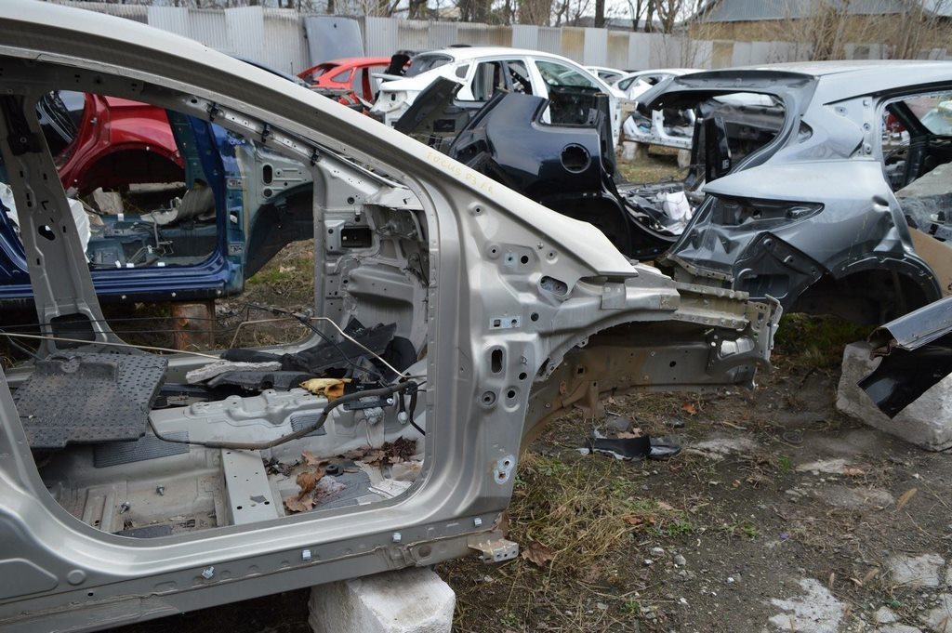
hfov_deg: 67.4
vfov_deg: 47.9
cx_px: 476
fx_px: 713
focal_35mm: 27
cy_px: 316
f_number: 5.6
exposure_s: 1/125
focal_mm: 18
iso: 125
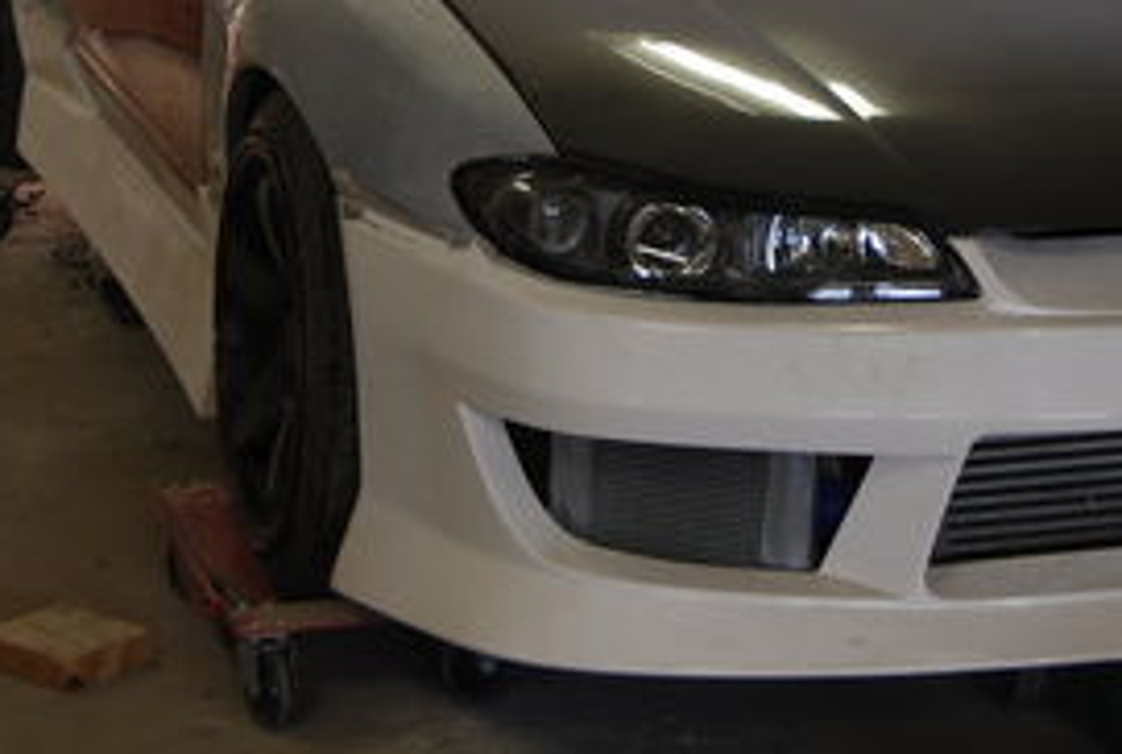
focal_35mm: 124
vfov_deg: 11.0
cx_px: 741
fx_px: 3879
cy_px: -12
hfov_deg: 16.4
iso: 200
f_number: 4.8
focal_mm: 35
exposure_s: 1/15
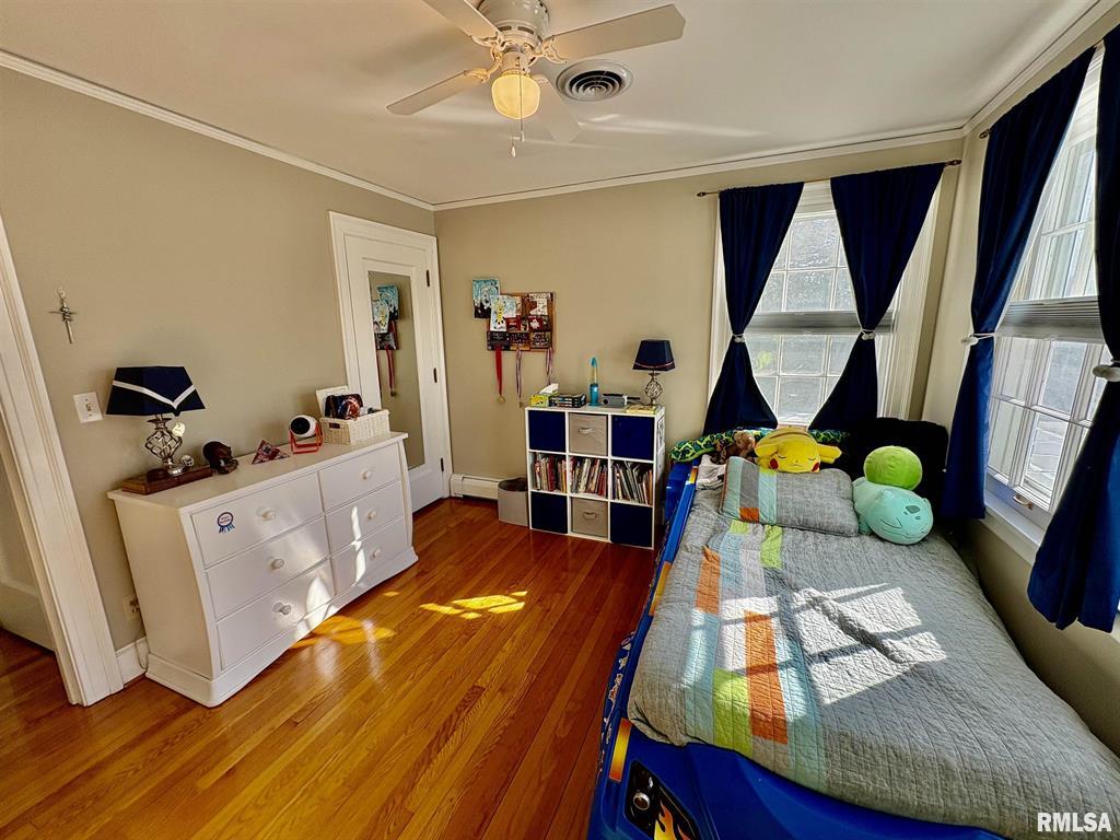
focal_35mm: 14
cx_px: 560
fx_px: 453
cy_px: 420
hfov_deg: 102.1
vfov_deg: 85.7
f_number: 2.2
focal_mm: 2.22
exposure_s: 1/135
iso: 80
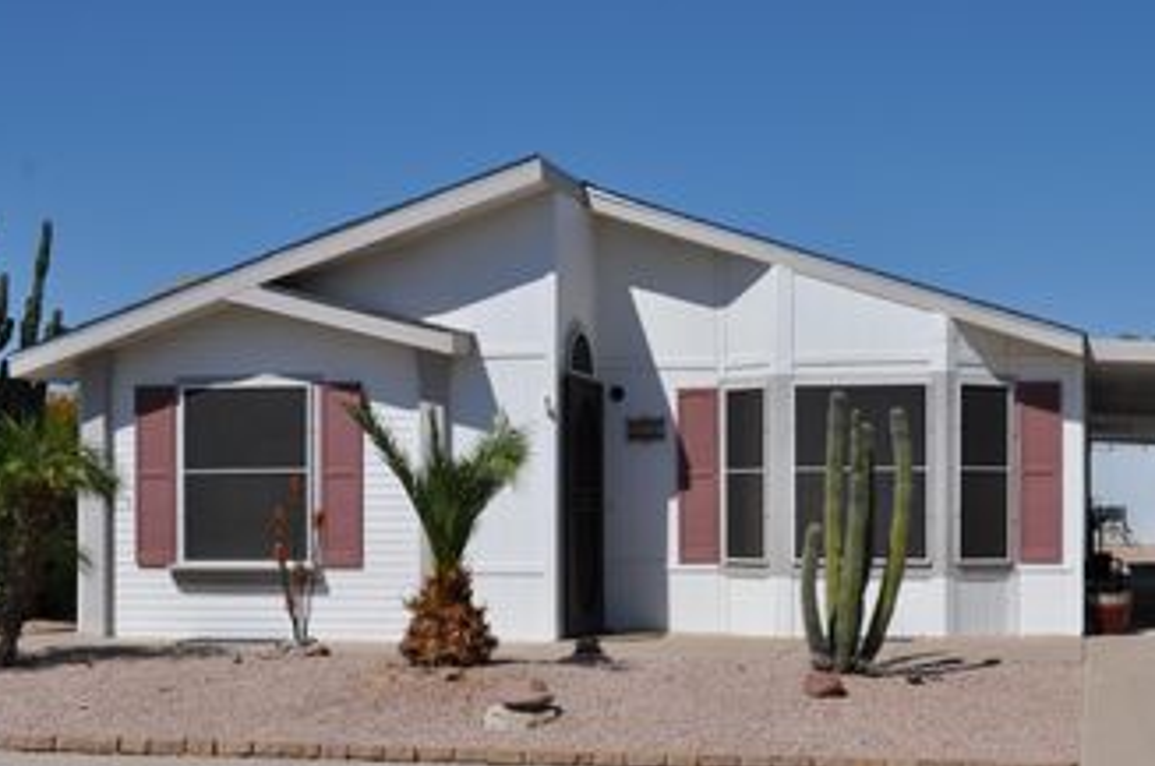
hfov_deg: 35.9
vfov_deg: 24.4
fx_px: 1762
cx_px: 777
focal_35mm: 55
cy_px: 512
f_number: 11
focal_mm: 24
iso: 200
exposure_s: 1/500
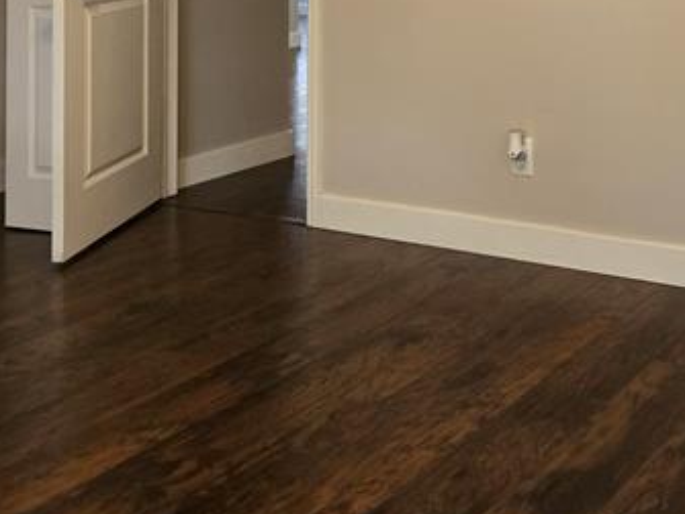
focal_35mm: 55
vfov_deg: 24.3
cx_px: 636
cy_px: -88
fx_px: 1088
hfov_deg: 32.9
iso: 400
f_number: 1.8
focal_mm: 5.4
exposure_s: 1/120
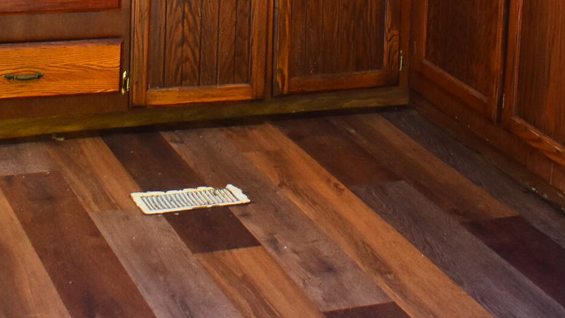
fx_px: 1348
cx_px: 205
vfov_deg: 12.4
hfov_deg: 23.6
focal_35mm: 90
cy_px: -235
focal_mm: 18
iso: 800
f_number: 3.8
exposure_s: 1/60
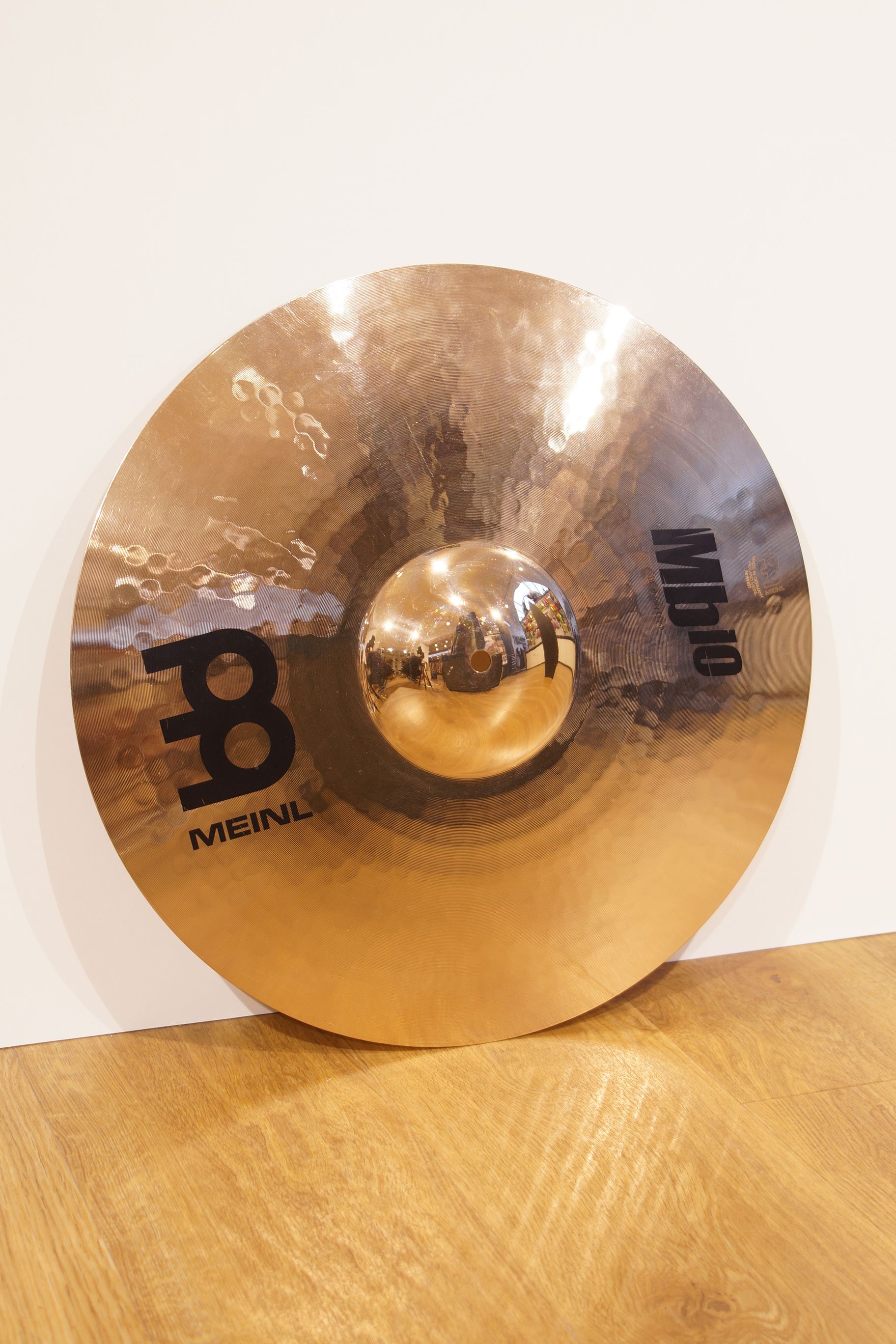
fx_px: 2520
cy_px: 672
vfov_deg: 29.9
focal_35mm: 68
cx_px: 448
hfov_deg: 20.2
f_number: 5
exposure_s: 1/6
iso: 100
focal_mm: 45
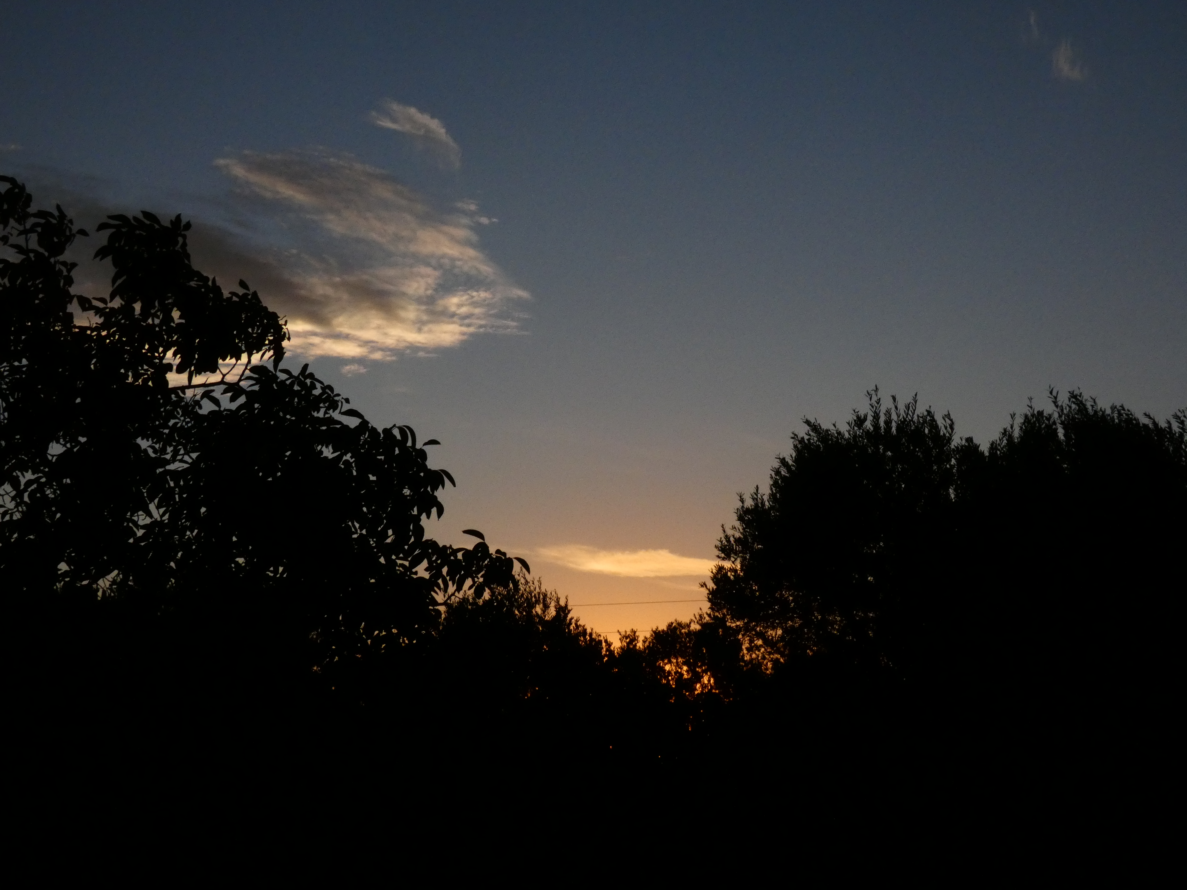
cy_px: 445
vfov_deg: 24.0
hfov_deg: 31.7
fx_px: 2092
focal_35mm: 61
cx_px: 594
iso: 500
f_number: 6.3
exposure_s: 1/2000
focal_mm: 10.8
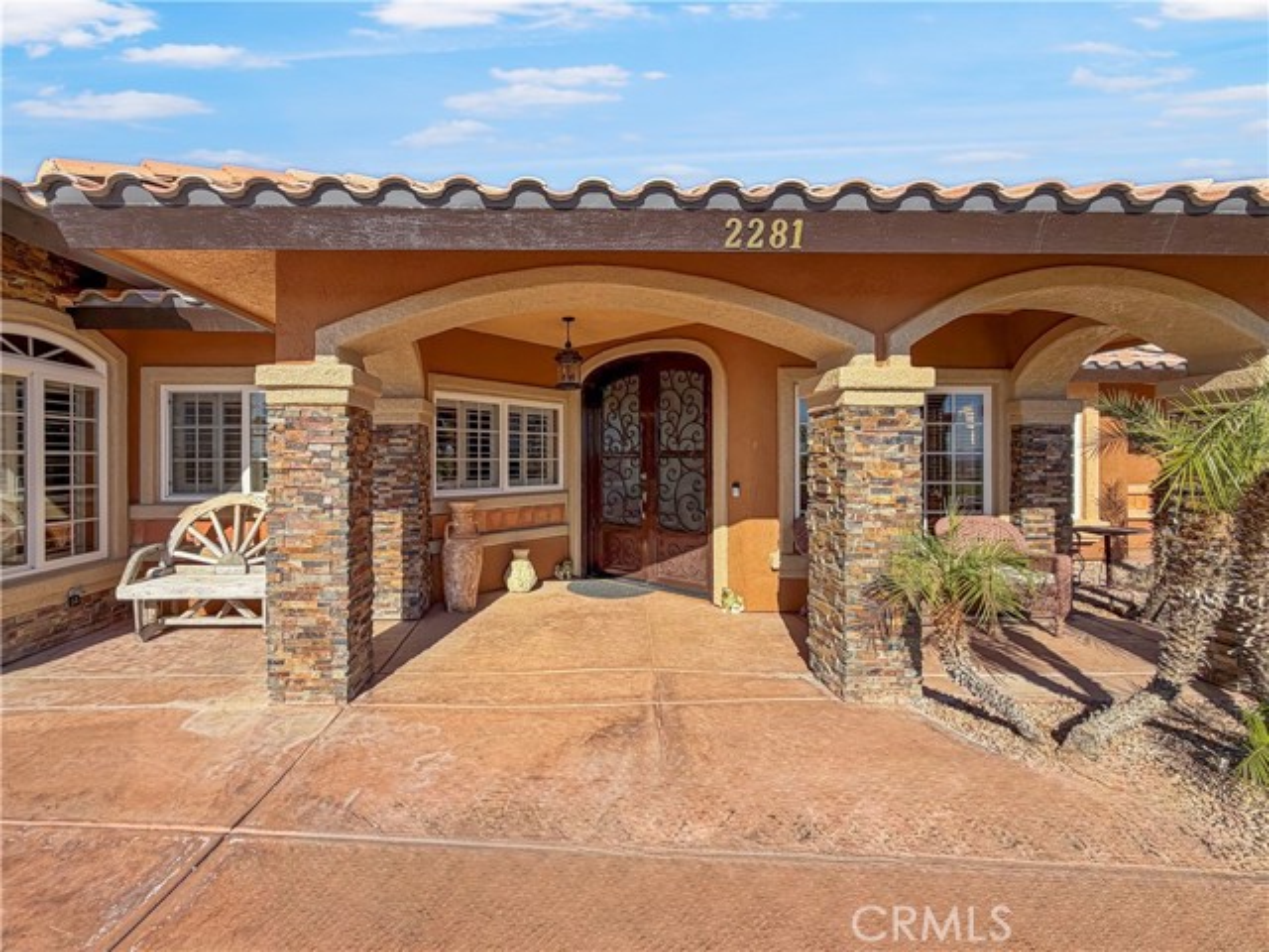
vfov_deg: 85.7
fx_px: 513
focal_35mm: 14
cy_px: 476
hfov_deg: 102.1
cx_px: 634
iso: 20
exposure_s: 1/750
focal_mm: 2.22
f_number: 2.2
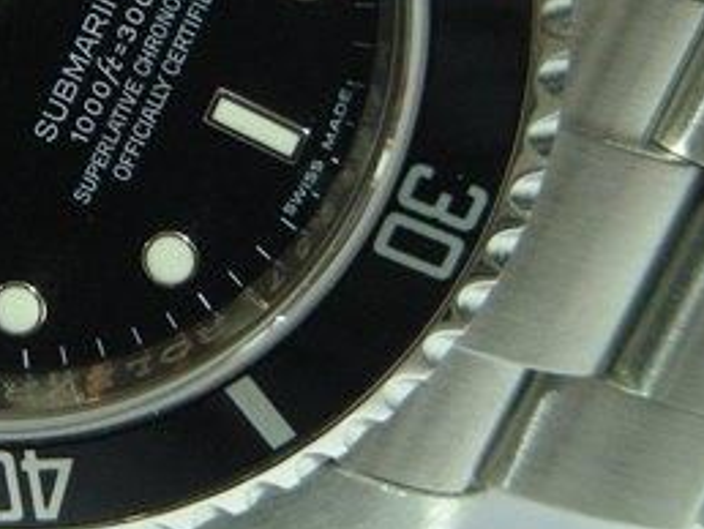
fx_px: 3176
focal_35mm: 156
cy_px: -25
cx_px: 57
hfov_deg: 12.5
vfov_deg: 9.5
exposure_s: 1/27.2
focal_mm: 10.5
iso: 200
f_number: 3.5
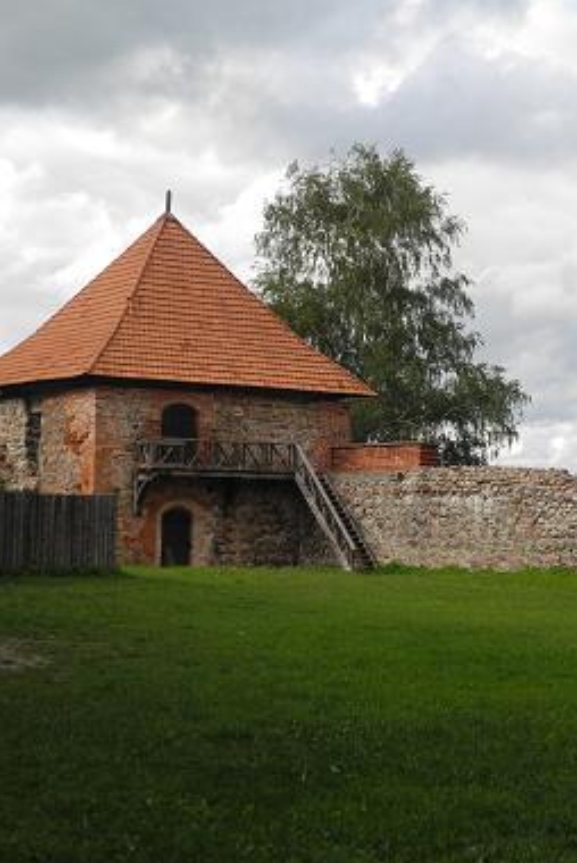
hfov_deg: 17.5
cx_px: 509
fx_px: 1848
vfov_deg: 26.3
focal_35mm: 77
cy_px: 429
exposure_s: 1/640
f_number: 3.5
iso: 100
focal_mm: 11.8
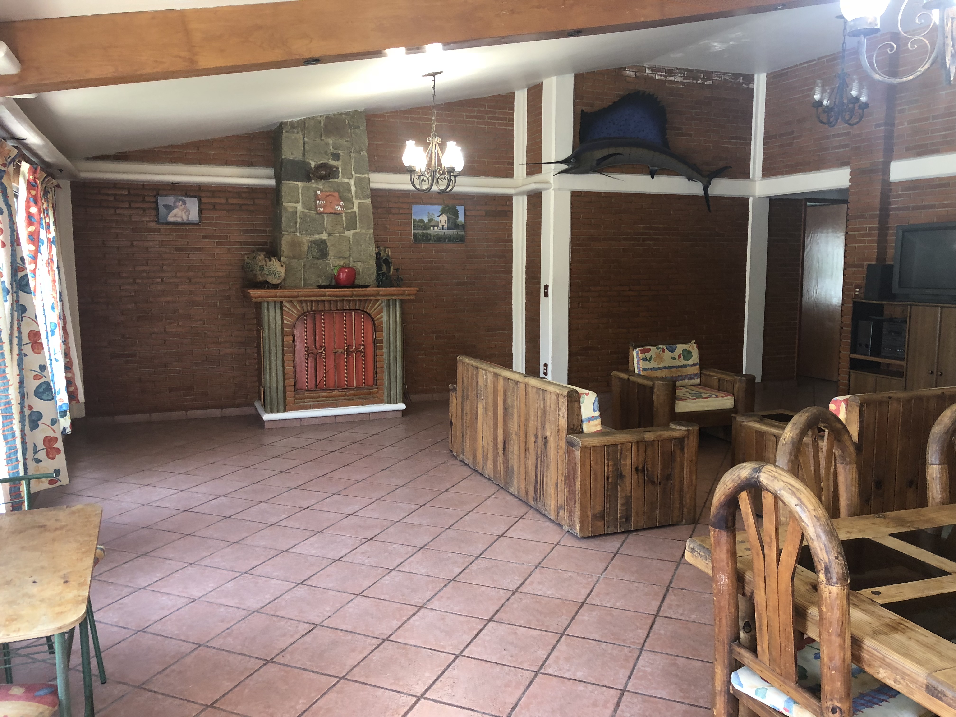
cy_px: 358
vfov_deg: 49.7
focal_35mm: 28
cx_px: 478
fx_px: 773
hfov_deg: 63.4
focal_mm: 4
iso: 40
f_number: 1.8
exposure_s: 1/15
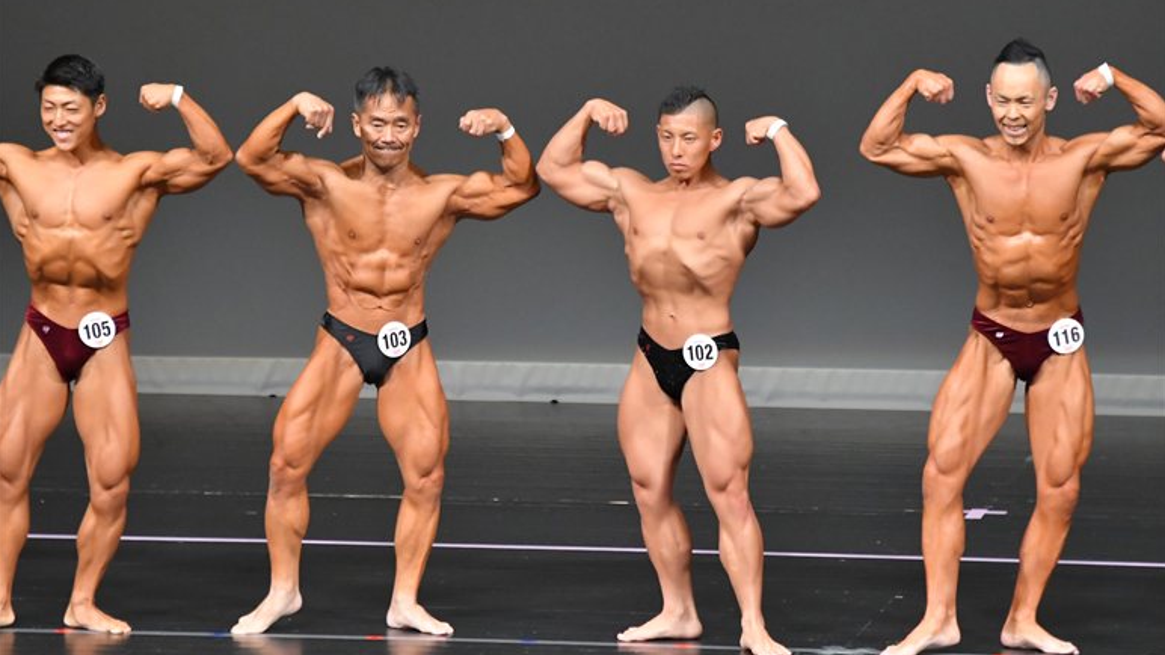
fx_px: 10224
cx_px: 582
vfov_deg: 3.7
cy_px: 323
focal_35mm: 331
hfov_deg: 6.5
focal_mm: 210
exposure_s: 1/400
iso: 5000
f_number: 5.6
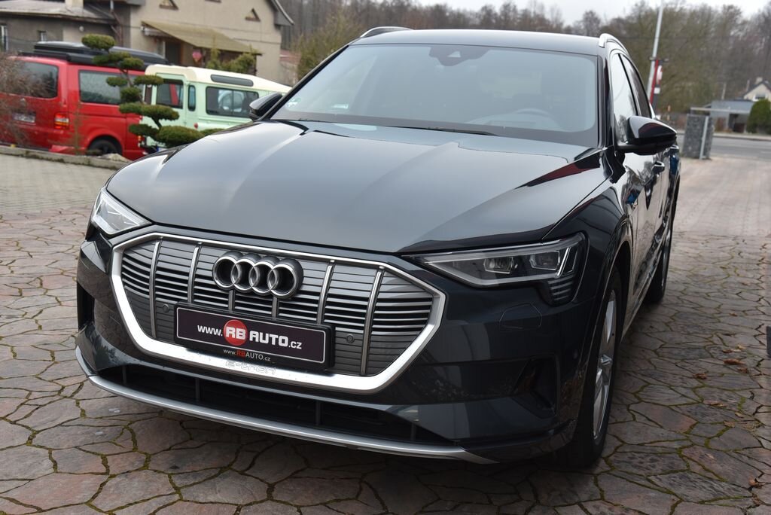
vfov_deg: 30.6
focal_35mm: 44
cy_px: 258
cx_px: 386
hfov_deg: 44.5
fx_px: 943
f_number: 6.3
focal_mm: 44
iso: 500
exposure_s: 1/160
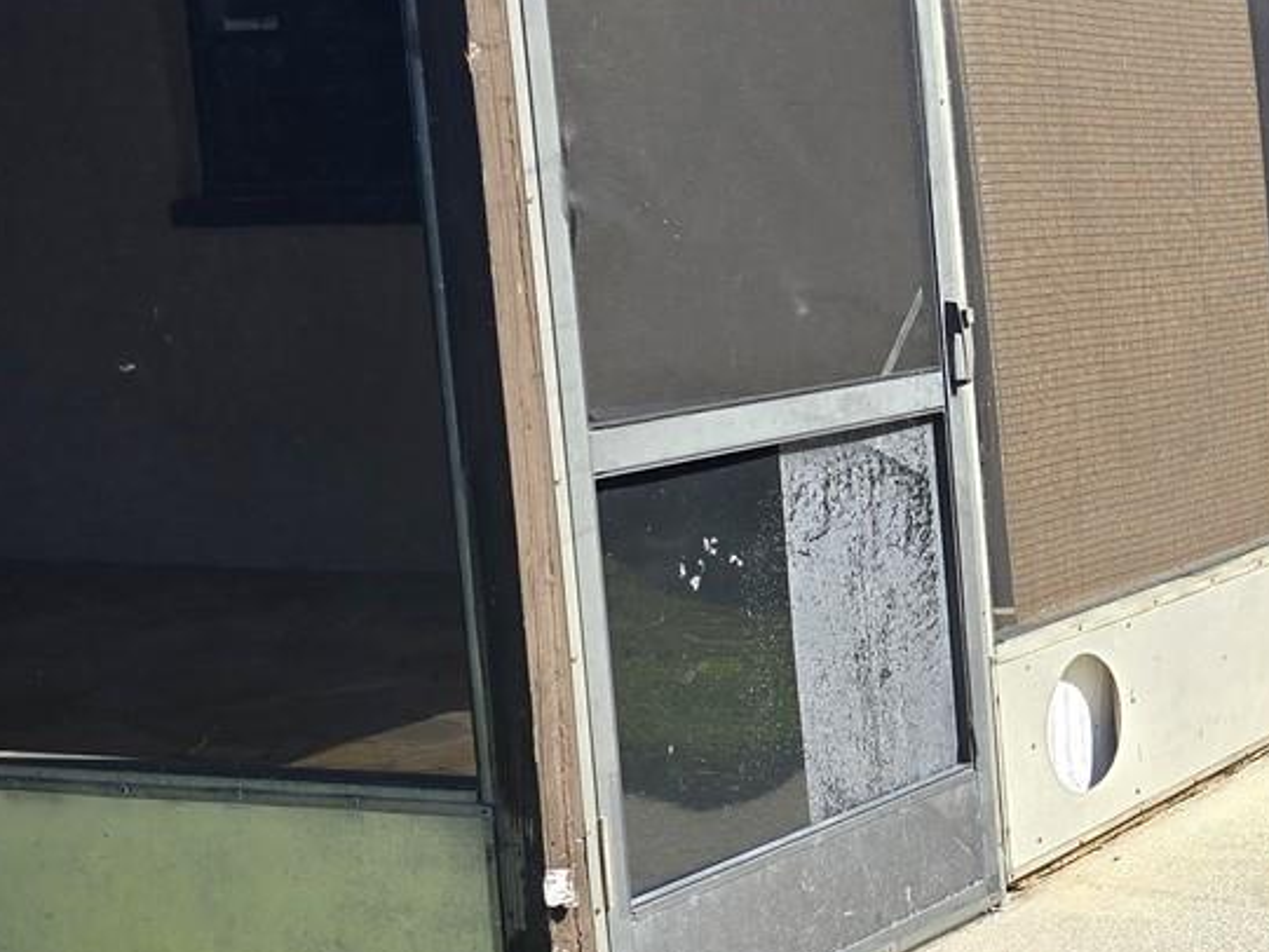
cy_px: 443
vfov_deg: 21.6
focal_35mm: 68
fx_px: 2493
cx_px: 1715
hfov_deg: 24.4
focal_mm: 6.3
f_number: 1.7
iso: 12
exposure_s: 1/521
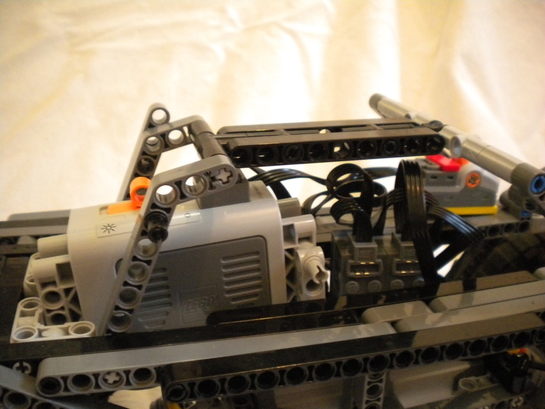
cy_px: 204
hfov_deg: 52.6
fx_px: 551
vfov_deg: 40.7
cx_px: 272
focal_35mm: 35
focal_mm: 6.3
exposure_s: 1/40.5
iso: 800
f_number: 3.1
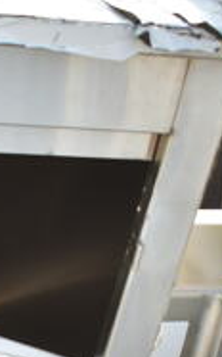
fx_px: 1218
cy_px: 390
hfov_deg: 9.6
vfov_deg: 16.2
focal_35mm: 126
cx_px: -239
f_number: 4
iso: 100
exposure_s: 1/125
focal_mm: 25
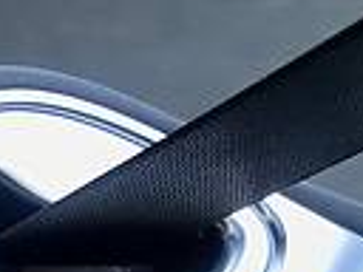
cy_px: 711
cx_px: 199
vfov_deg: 7.7
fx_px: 1835
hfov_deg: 11.3
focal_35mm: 175
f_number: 1.8
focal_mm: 4
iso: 40
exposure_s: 1/93
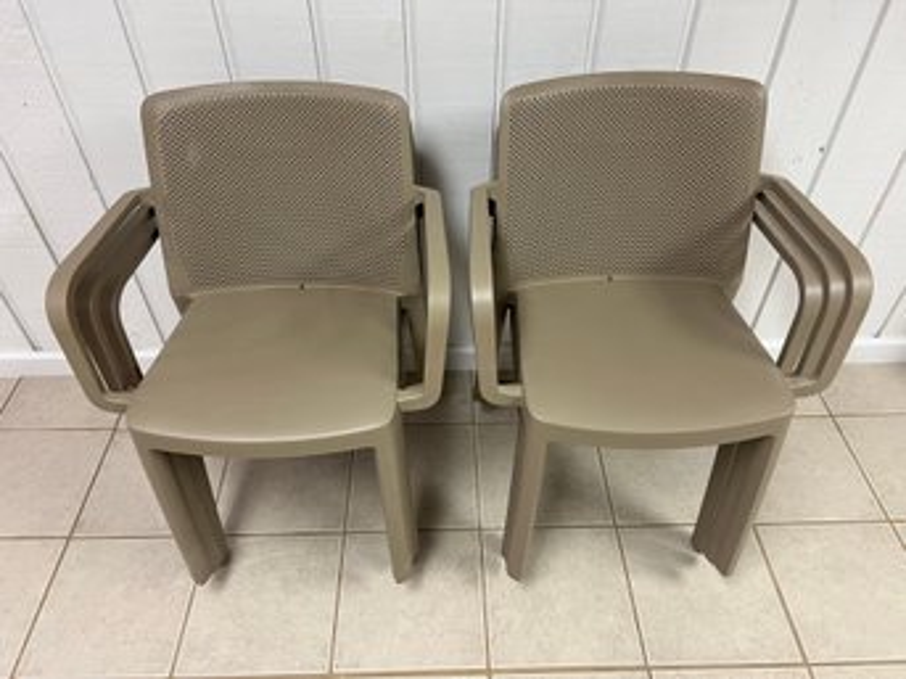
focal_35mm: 26
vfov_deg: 53.0
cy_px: 340
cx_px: 453
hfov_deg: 67.3
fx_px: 680
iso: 125
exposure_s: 1/60
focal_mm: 5.7
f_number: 1.5
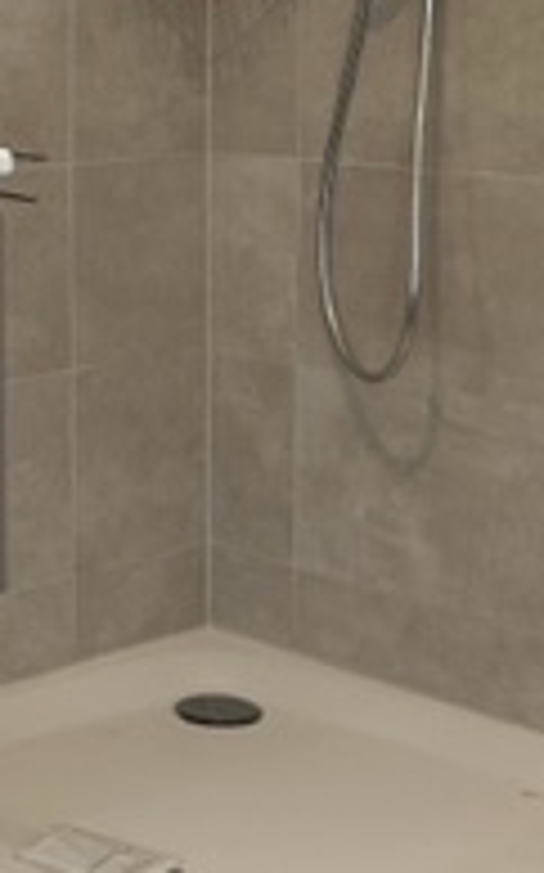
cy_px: 162
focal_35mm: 84
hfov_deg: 15.0
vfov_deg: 24.2
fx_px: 1996
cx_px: -108
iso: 200
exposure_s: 1/100
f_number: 1.78
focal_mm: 6.86
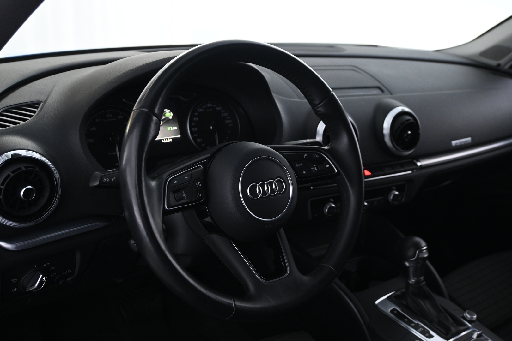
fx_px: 523
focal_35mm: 37
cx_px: 256
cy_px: 170
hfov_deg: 52.2
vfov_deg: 36.2
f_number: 4.2
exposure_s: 1/15
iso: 1600
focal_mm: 24.5
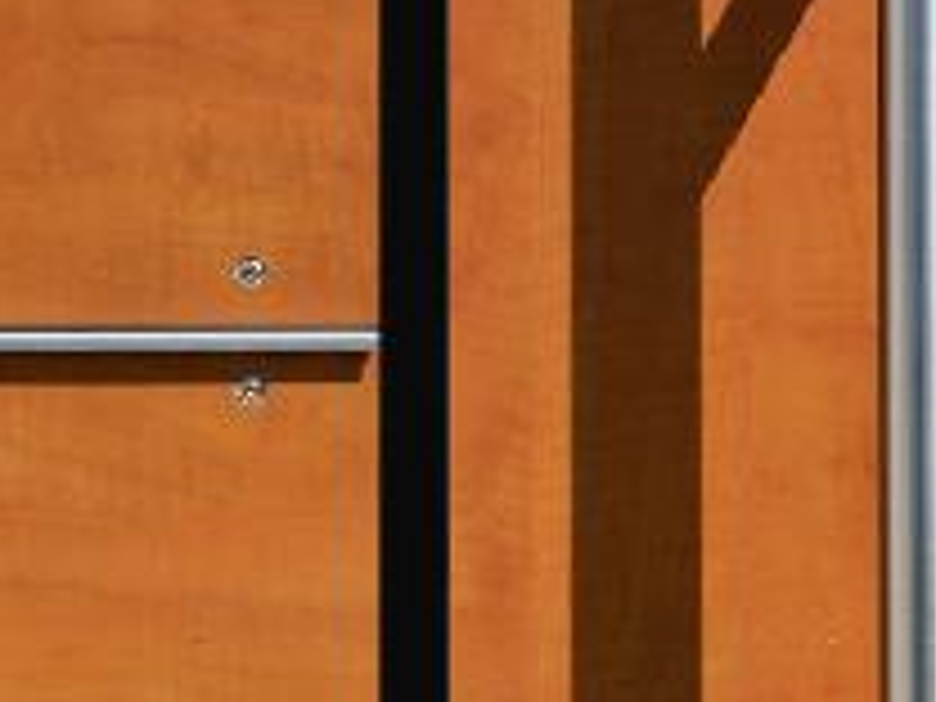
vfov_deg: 9.1
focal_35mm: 163
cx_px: 646
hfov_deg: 12.1
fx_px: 4407
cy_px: 261
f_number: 14
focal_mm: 42.5
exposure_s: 1/160
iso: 160
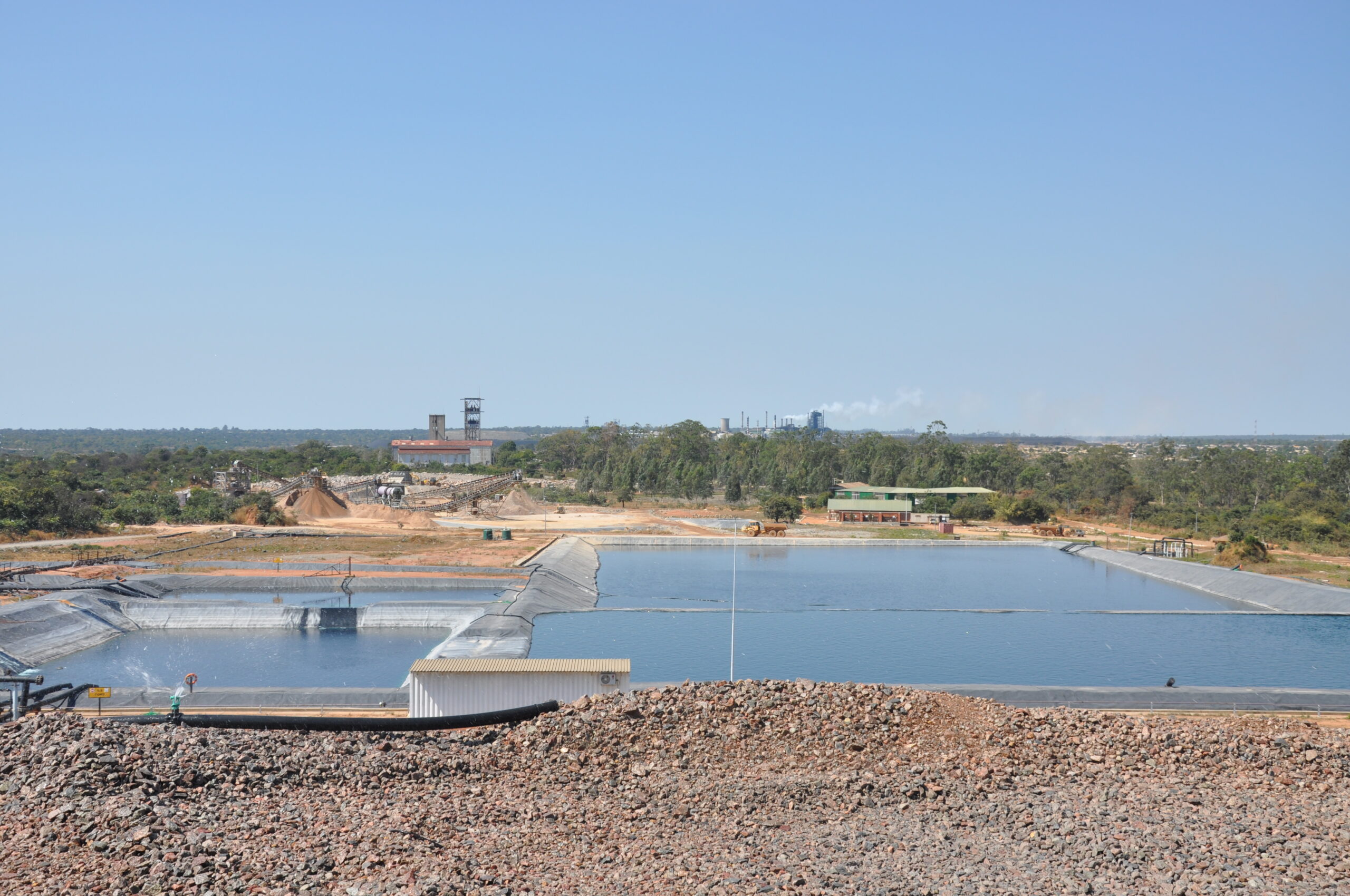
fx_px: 1573
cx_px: 675
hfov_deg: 46.5
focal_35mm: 42
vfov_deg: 31.8
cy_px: 448
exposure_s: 1/320
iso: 200
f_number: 9
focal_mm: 28
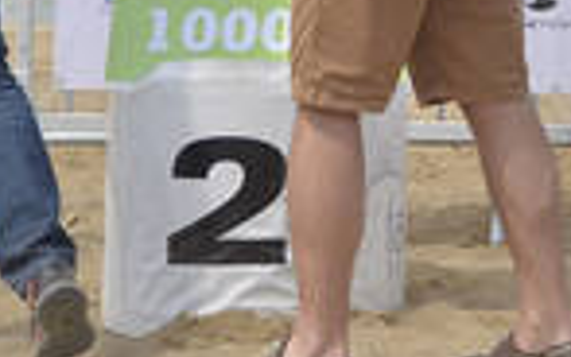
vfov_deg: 7.4
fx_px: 2631
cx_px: 789
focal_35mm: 169
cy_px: -413
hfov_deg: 12.0
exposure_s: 1/4000
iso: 200
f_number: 4
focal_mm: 38
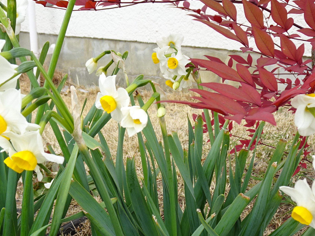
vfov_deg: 29.4
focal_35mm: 49
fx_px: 446
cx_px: 162
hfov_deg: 38.9
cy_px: 161
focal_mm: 5.41
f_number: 4
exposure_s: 1/200
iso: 80
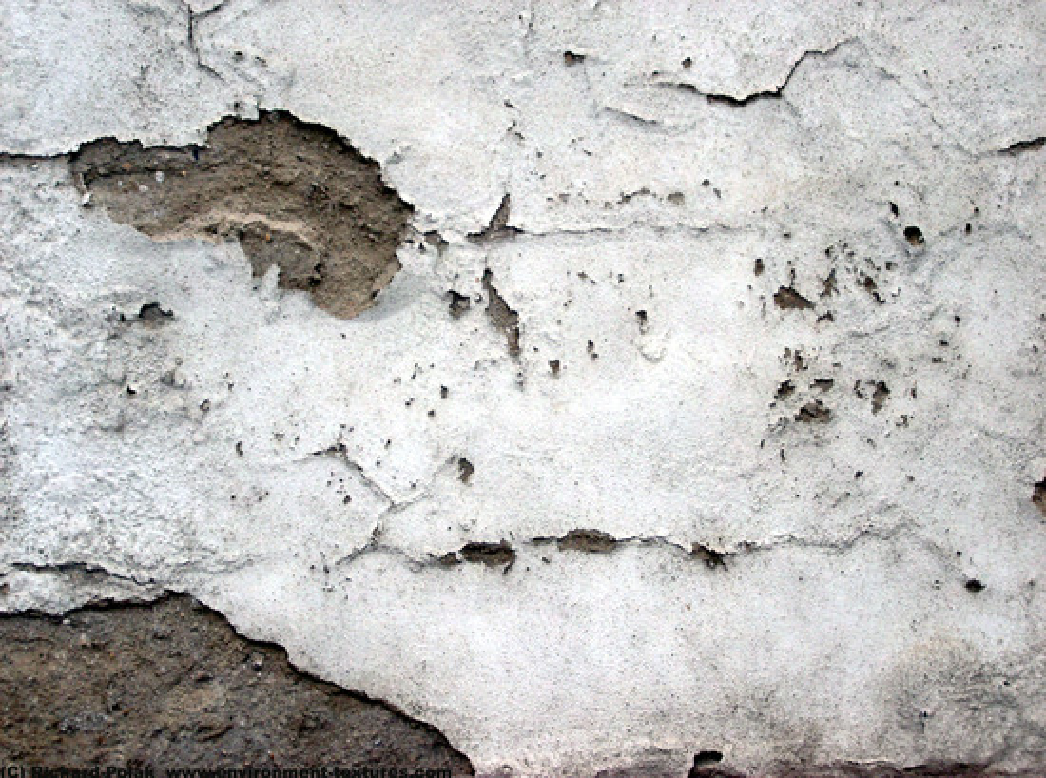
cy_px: 389
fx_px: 3374
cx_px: 523
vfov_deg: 13.2
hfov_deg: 17.6
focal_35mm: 112
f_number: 4.8
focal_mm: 22.8
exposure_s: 1/80
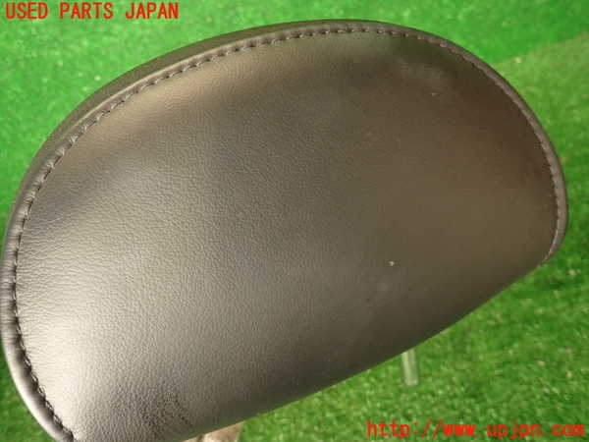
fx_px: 425
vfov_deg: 54.9
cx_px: 294
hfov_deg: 69.4
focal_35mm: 25
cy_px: 221
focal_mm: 4.5
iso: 200
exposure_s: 1/50
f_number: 2
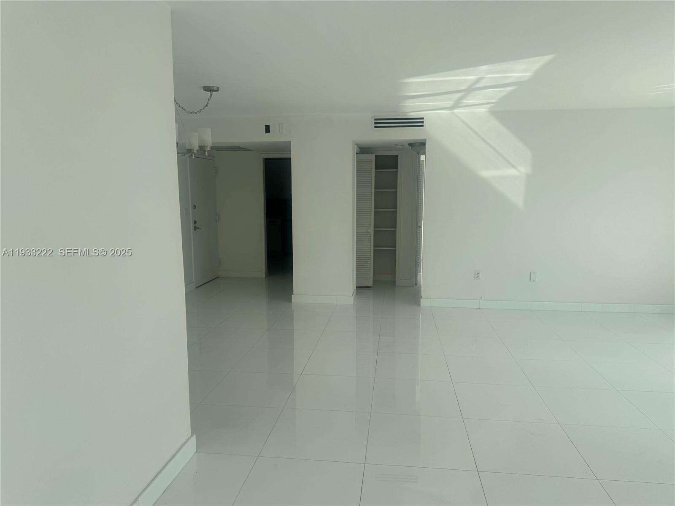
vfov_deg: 56.8
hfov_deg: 71.6
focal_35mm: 24
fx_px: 468
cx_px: 338
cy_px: 253
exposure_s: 1/792
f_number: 1.78
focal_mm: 6.76
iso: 80
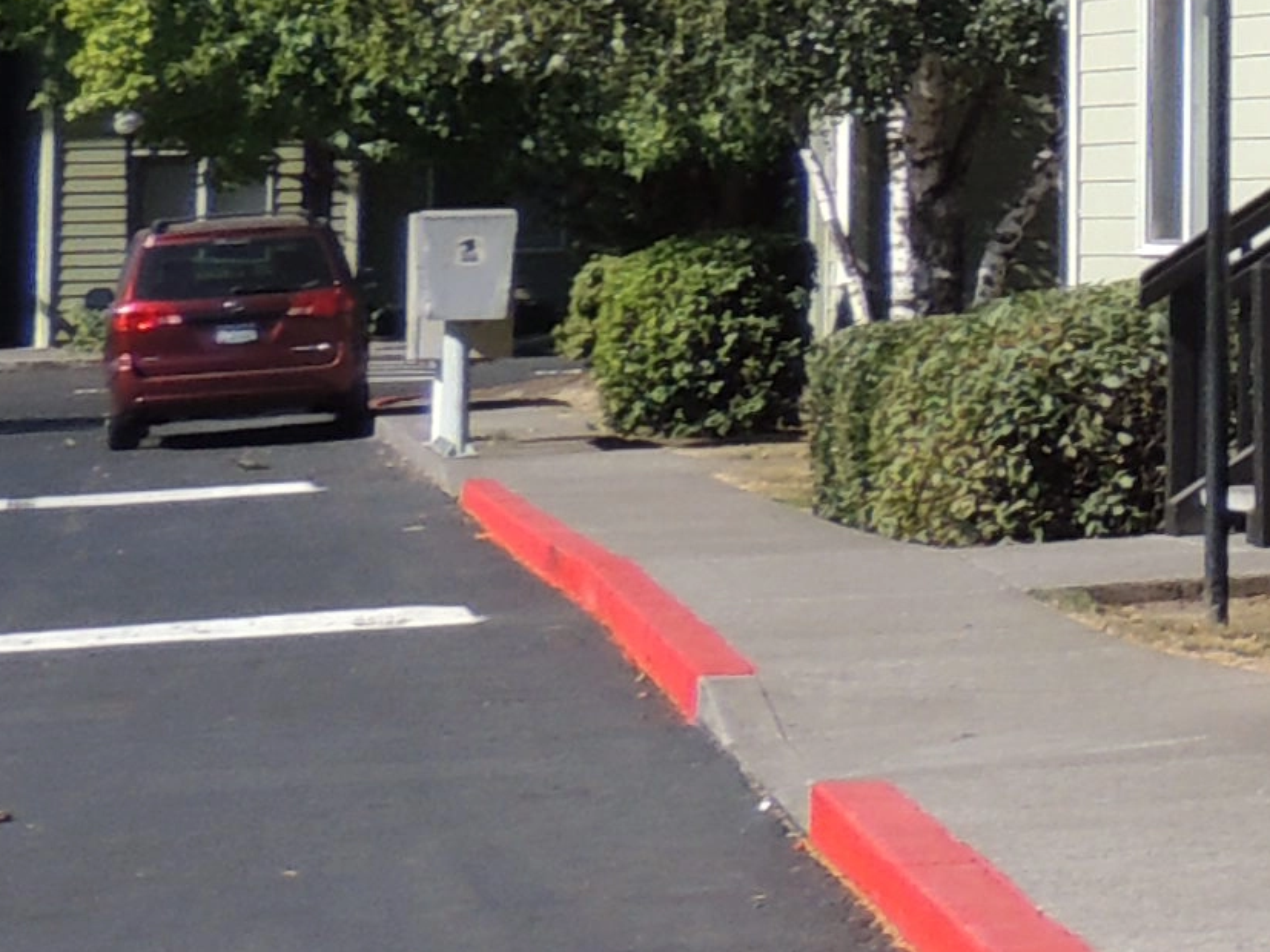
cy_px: -602
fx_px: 7153
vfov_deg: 7.4
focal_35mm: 195
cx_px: 3282
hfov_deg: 8.9
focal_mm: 6.2
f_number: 3.3
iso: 100
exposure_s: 1/1000
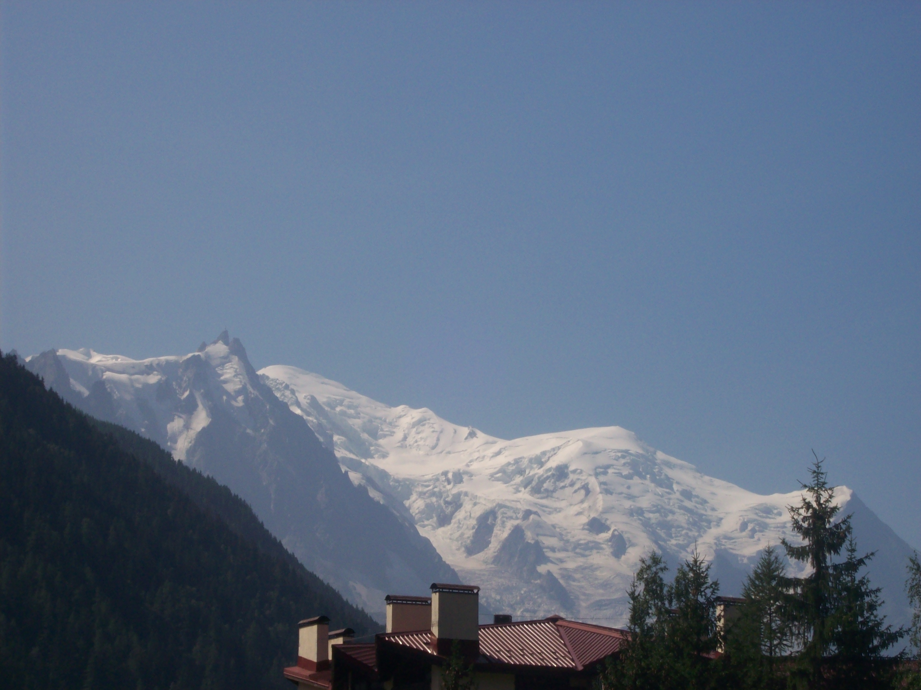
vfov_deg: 13.7
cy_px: 345
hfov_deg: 18.2
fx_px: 2873
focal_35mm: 108
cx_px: 460
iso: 80
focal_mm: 18
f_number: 8.5
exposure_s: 1/463
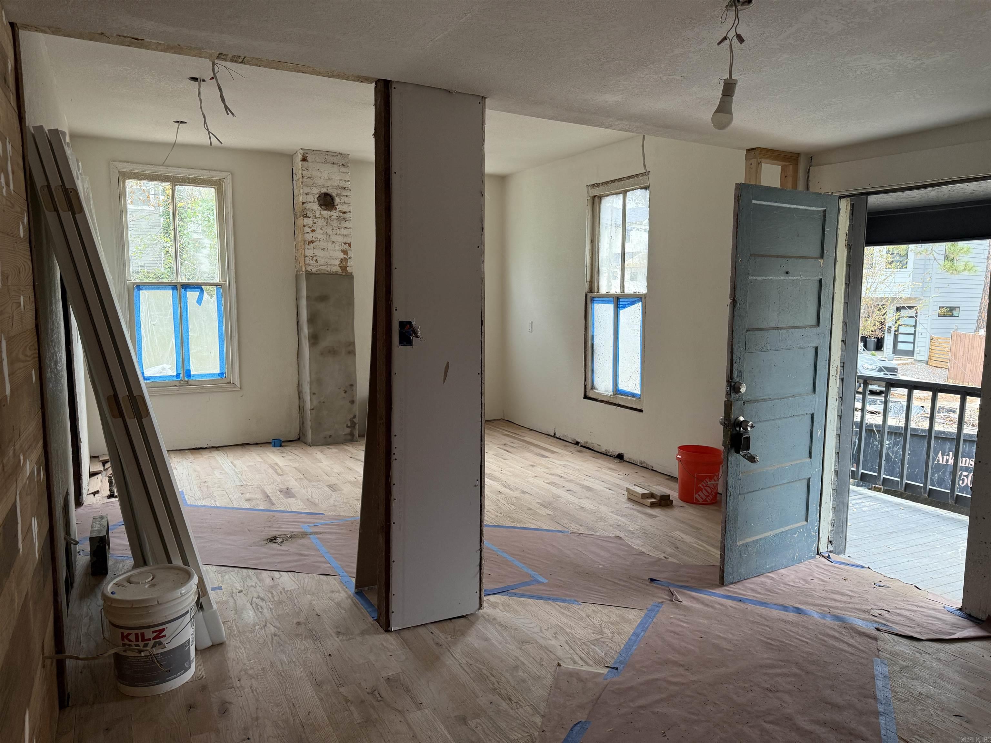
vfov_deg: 56.8
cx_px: 496
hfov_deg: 71.6
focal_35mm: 24
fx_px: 687
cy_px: 372
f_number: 1.78
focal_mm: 6.76
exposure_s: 1/60
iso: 160
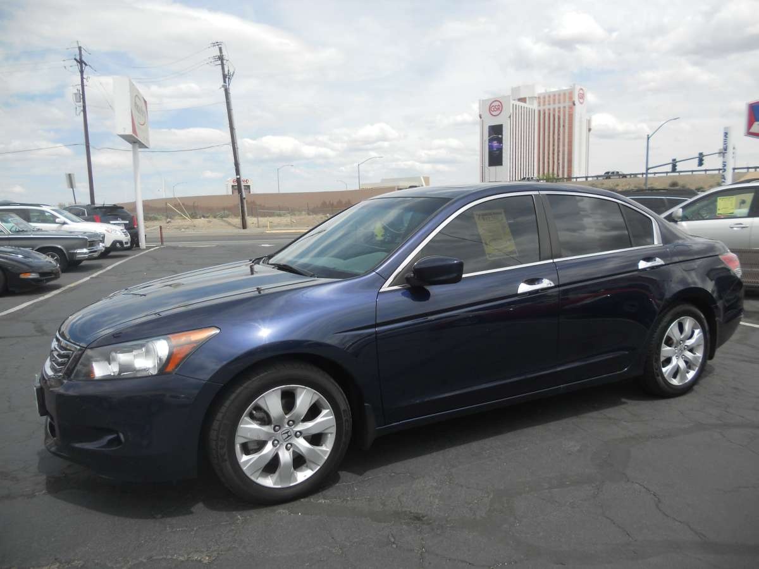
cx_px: 380
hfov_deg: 65.3
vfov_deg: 51.4
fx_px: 592
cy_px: 284
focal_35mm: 27
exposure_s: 1/800
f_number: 3.2
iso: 80
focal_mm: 4.9
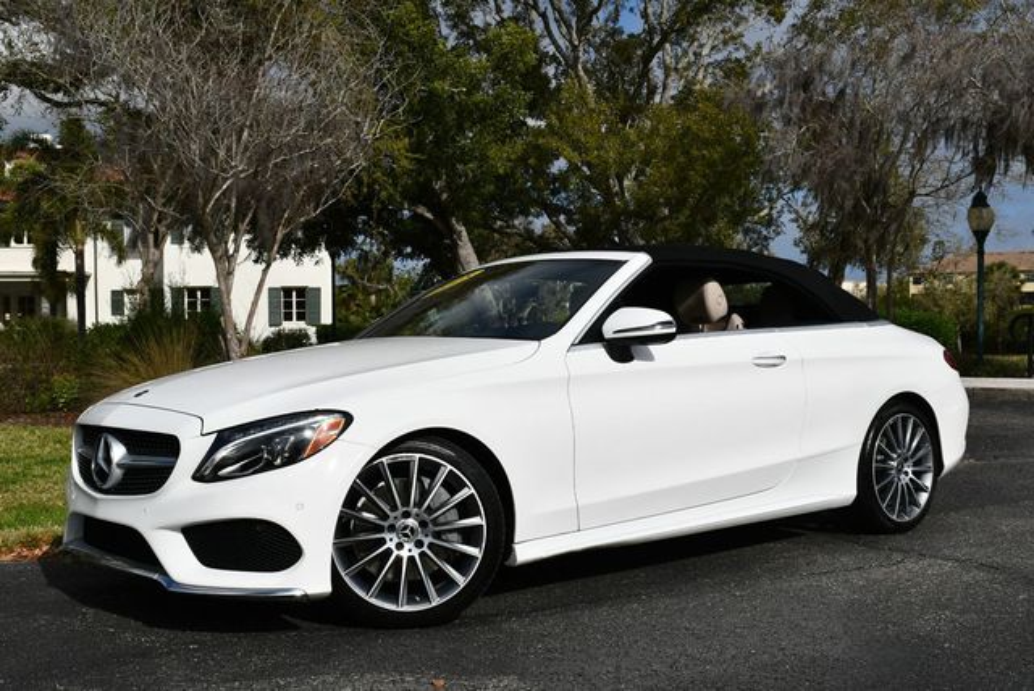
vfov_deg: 30.6
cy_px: 346
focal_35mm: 44
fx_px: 1265
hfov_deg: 44.5
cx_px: 517
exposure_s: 1/500
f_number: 10
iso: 100
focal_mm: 22
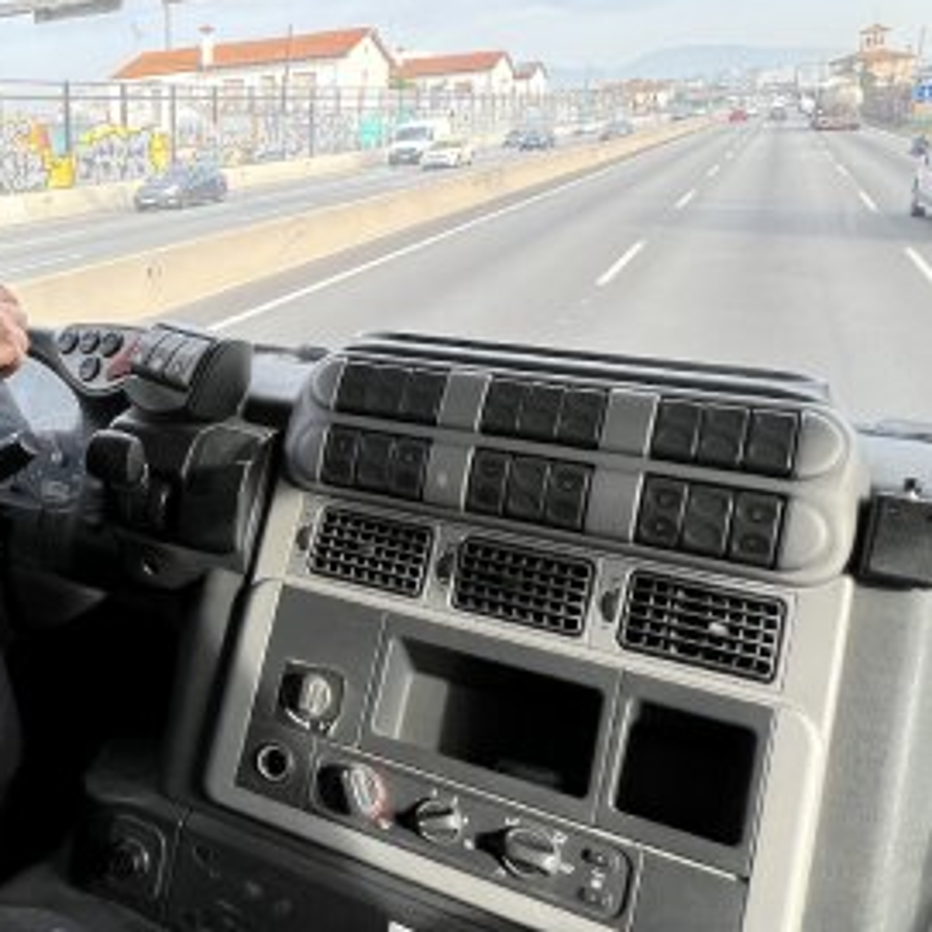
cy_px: 416
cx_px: 21
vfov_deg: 52.4
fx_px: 944
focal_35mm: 31
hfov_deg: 45.2
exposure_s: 1/224
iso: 32
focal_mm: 1.57
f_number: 1.8
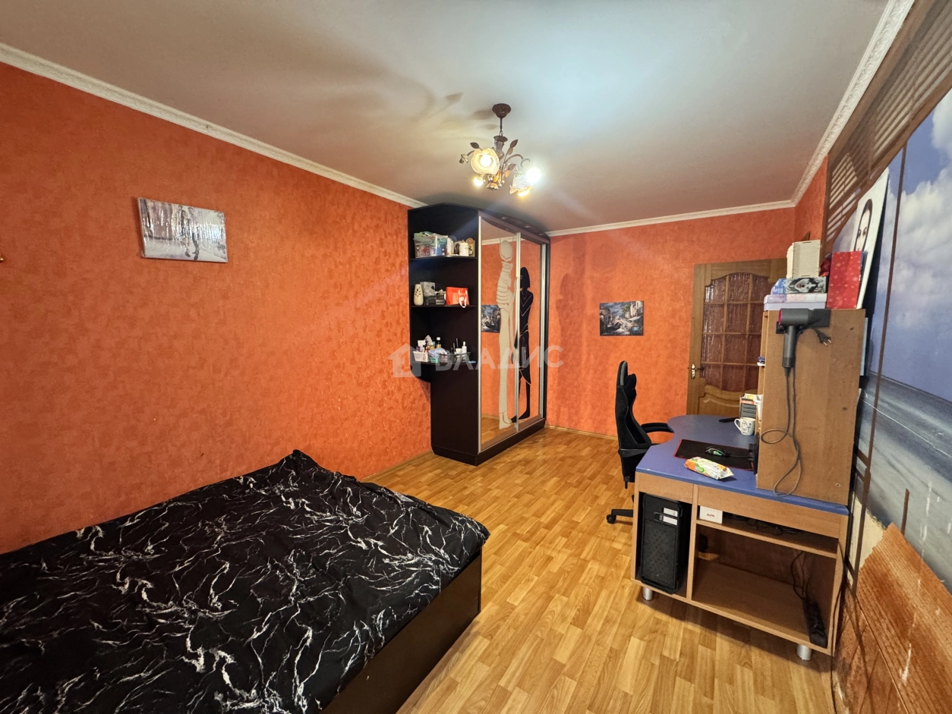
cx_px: 476
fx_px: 385
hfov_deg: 102.1
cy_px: 357
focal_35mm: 14
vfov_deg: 85.7
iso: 400
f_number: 2.2
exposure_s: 1/50
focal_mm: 2.22
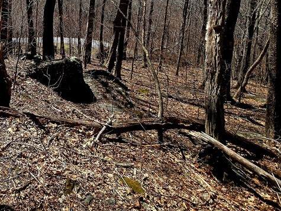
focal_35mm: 28
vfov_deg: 42.6
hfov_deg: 52.4
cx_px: 9
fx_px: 227
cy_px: -2
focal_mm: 2.2
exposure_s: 1/2000
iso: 50
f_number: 2.2
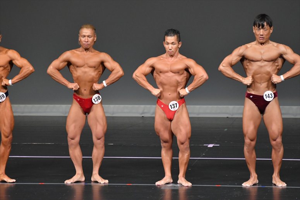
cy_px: 100
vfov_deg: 3.7
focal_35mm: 375
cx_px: 150
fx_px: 3124
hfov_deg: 5.5
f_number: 5.6
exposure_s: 1/400
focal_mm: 250
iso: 4000
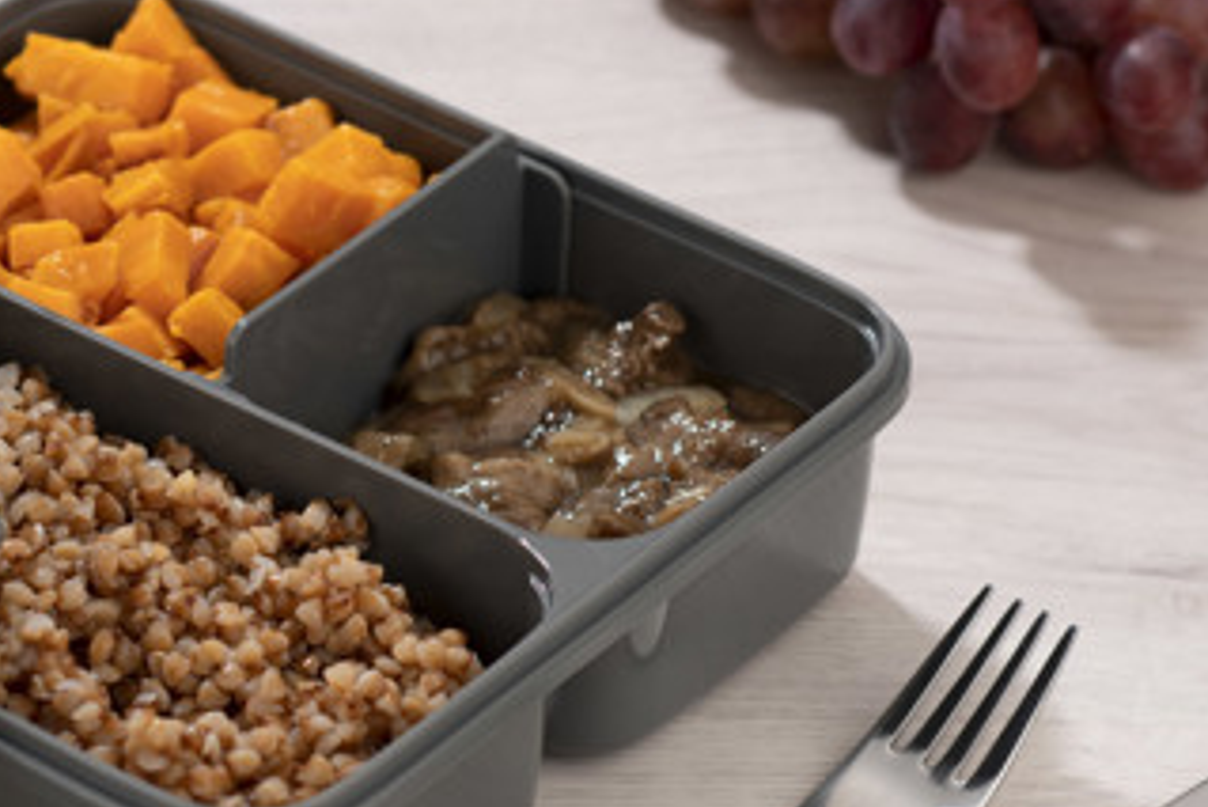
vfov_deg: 5.8
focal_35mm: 239
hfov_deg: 8.6
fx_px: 8023
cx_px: 114
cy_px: 462
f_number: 4
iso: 100
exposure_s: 1/125
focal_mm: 85
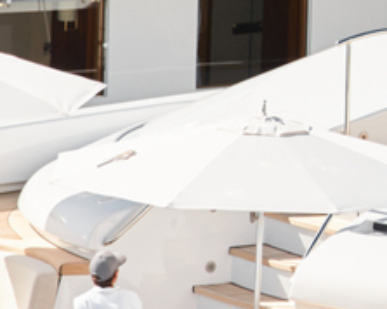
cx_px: 670
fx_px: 24203
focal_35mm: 2115
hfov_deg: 0.9
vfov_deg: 0.7
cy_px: -49
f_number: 6.3
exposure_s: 1/800
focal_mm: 400
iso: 125
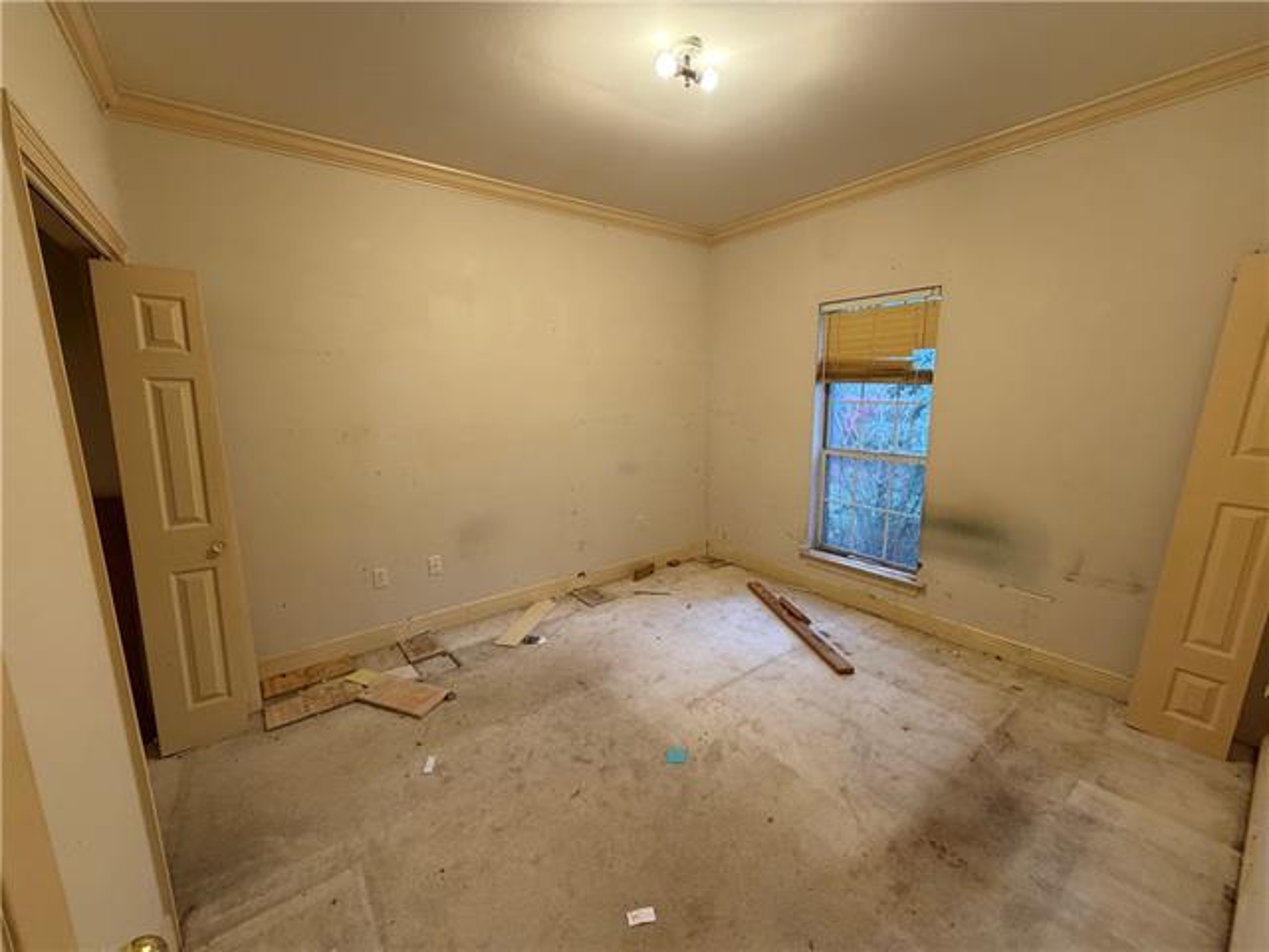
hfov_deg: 102.1
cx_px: 634
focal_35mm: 14
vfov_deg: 85.7
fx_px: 513
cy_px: 476
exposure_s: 1/60
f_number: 2.2
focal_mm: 2.22
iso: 250
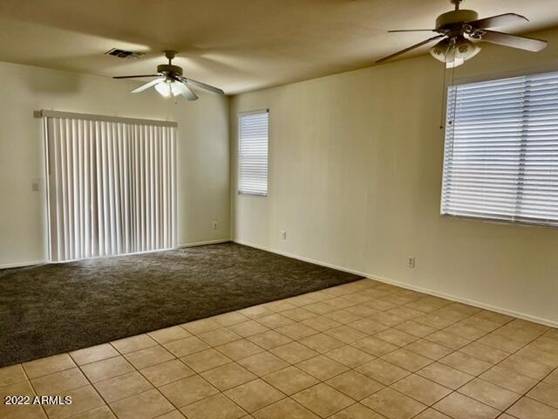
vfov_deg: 53.1
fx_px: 419
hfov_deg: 67.3
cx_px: 279
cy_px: 210
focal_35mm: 26
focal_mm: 5.7
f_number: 1.5
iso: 80
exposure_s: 1/60
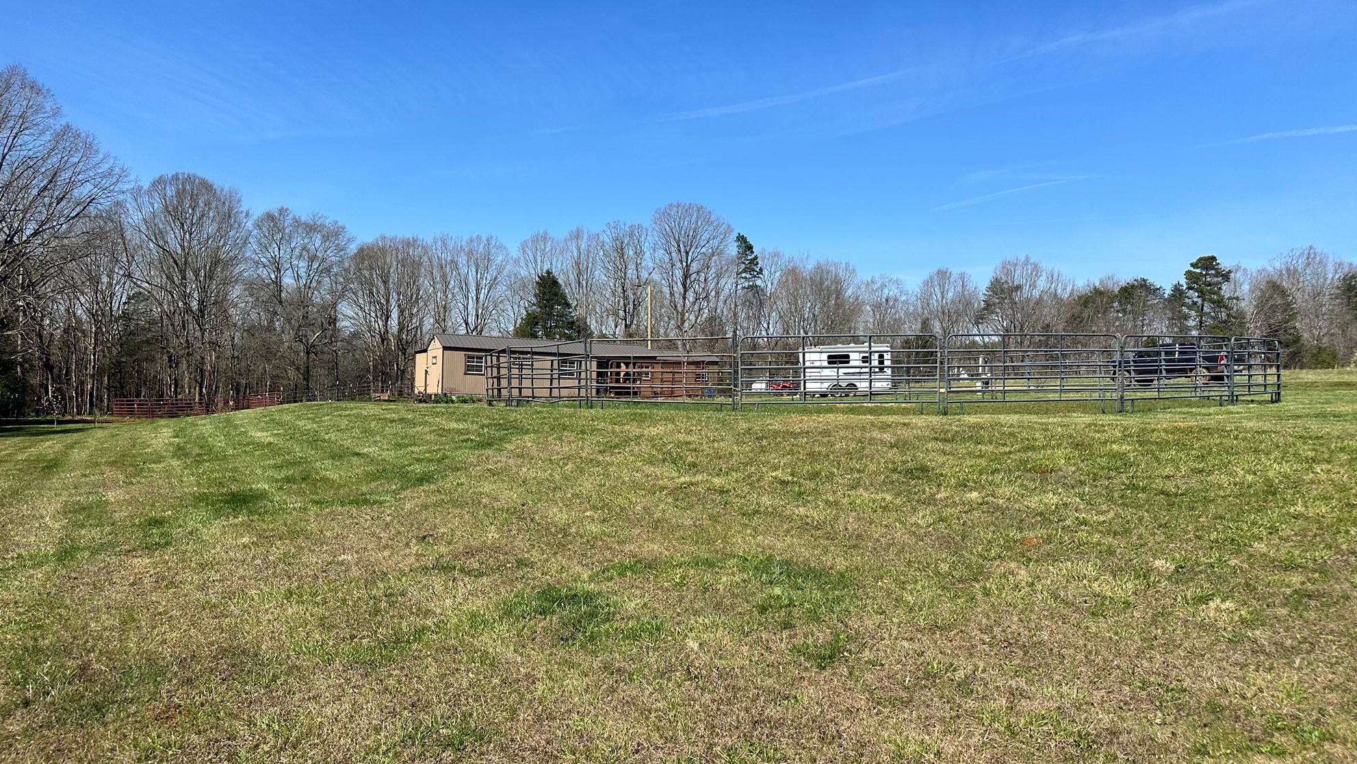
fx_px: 972
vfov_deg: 42.9
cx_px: 689
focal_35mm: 27
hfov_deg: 69.8
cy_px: 394
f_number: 1.78
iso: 80
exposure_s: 1/4545
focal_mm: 6.86
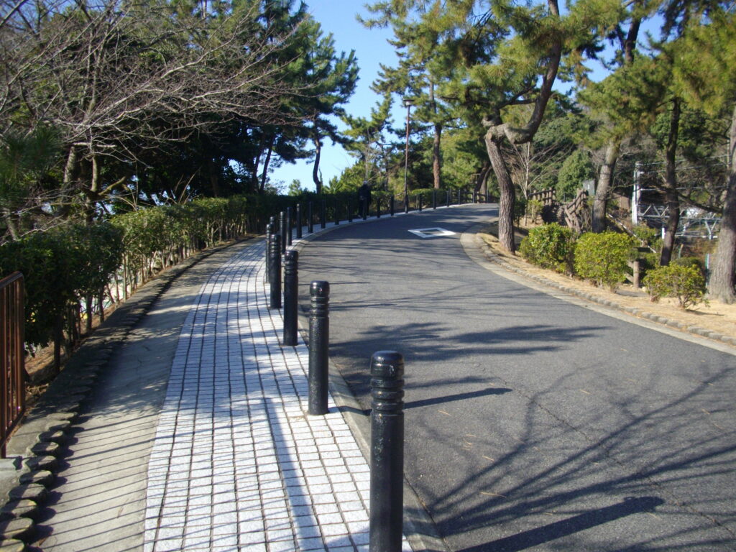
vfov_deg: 38.7
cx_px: 368
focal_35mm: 37
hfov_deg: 50.1
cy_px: 276
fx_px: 787
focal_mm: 6.2
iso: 100
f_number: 5.6
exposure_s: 1/160
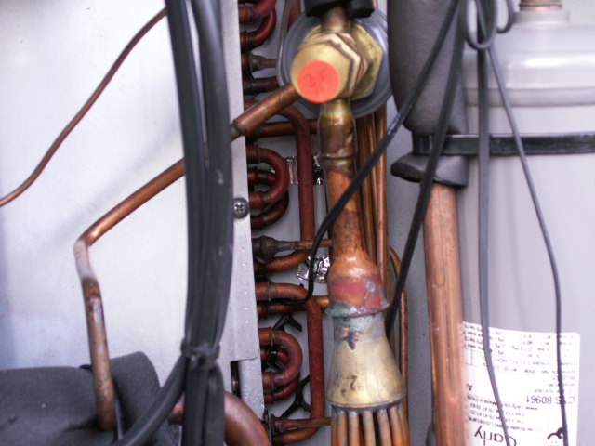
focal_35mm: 62
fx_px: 1066
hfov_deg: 31.2
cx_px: 298
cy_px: 223
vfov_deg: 23.7
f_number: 3.2
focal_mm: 10.28
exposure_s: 1/40
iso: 125
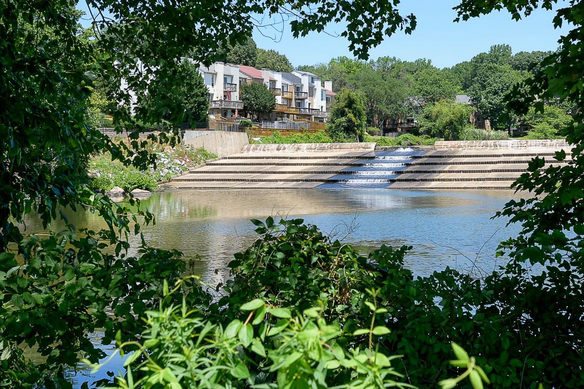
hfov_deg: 34.9
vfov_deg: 23.5
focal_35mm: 57
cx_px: 349
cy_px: 85
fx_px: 925
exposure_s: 1/320
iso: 320
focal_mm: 35
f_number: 10
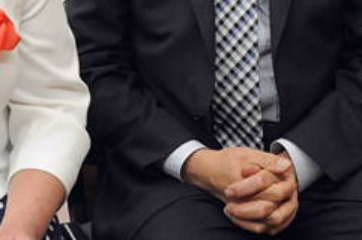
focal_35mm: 127
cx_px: 183
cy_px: -53
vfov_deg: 10.6
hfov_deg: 16.2
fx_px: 1275
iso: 2500
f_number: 5.6
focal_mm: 24
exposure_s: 1/80
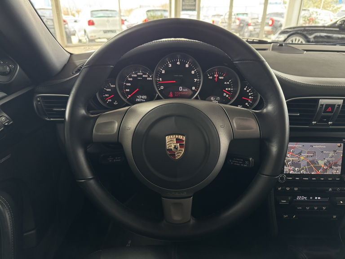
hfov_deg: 71.6
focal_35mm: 24
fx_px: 239
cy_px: 130
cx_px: 172
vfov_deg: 56.8
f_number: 1.78
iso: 500
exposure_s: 1/60
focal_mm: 6.76
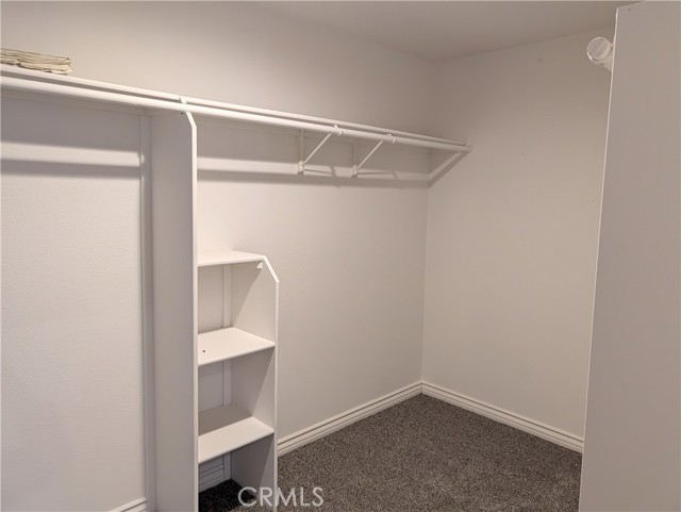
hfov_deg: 71.6
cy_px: 256
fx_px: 473
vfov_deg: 56.9
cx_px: 340
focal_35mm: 24
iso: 611
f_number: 1.68
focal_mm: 6.9
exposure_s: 1/120
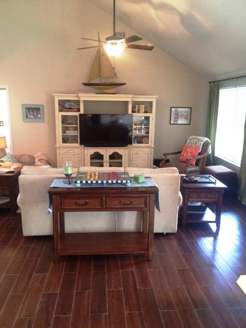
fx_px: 275
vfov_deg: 61.7
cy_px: 164
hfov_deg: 48.2
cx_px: 123
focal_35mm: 29
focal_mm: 4.15
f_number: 2.2
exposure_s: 1/30
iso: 250
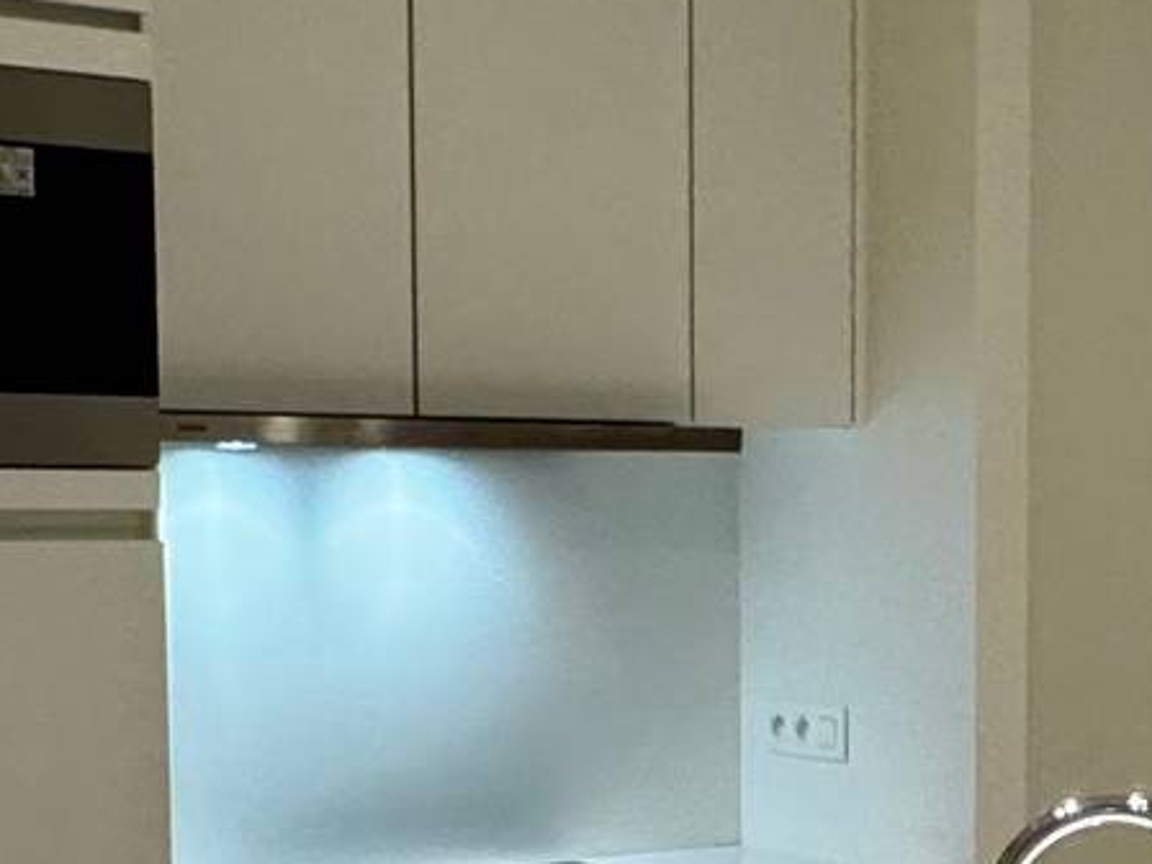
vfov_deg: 18.2
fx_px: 2662
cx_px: 1065
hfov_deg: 23.7
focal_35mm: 80
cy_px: 746
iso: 250
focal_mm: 2.22
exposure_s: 1/100
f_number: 2.2
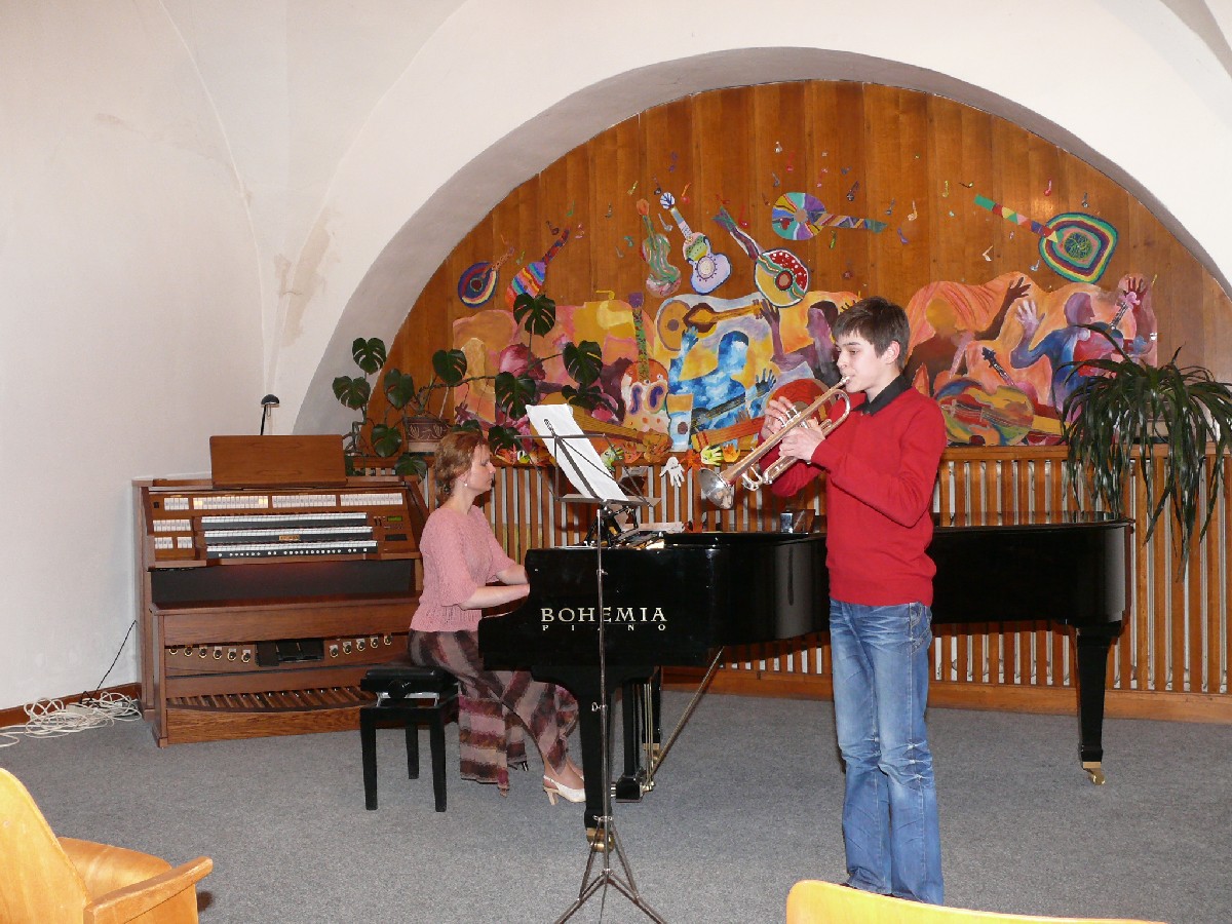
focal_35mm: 40
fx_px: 1424
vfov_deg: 36.0
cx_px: 616
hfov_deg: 46.8
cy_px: 462
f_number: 2.8
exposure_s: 1/30
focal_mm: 8
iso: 200
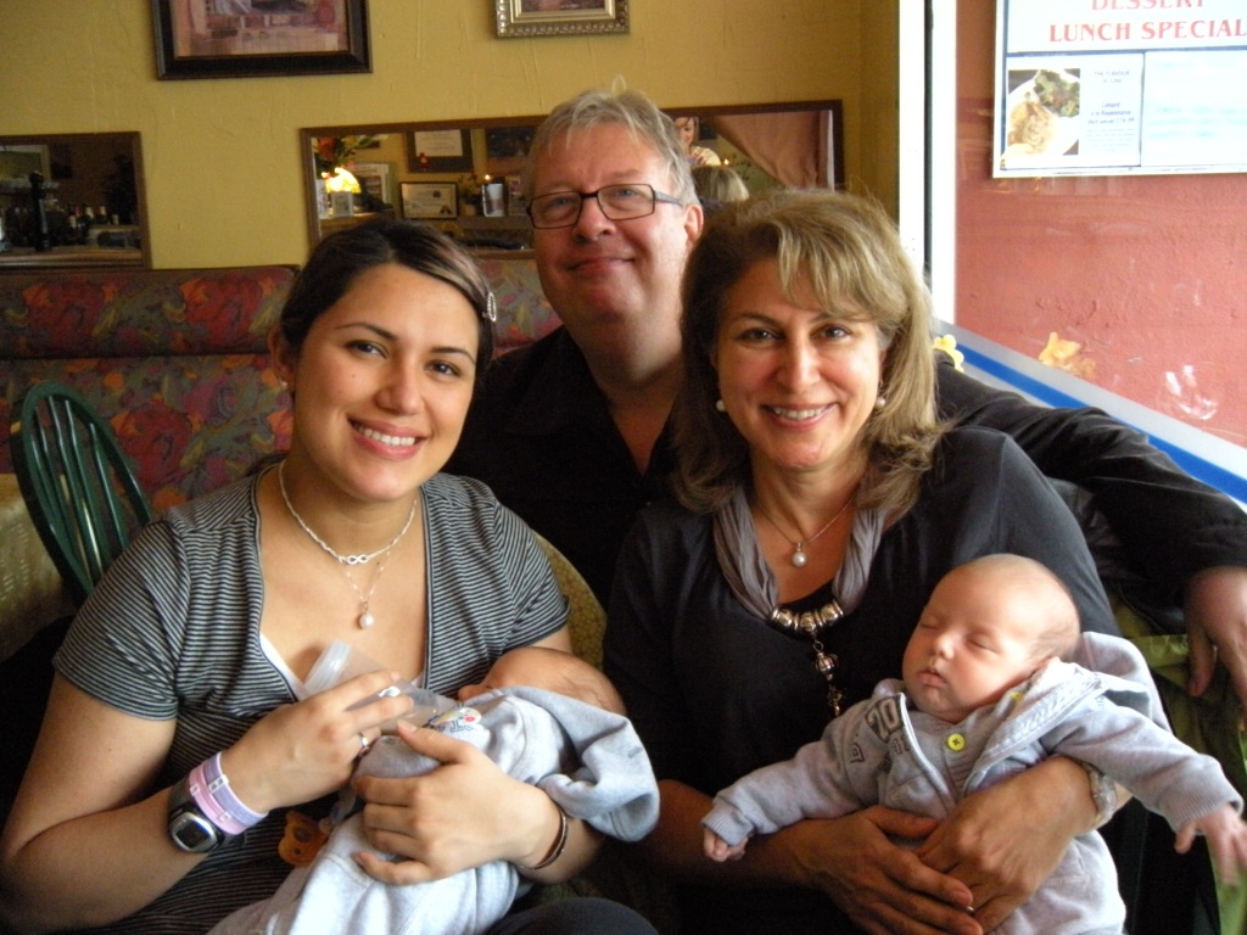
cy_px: 468
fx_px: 1585
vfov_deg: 32.9
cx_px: 624
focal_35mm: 44
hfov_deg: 42.9
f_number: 4
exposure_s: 1/20.4
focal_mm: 7.4
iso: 400
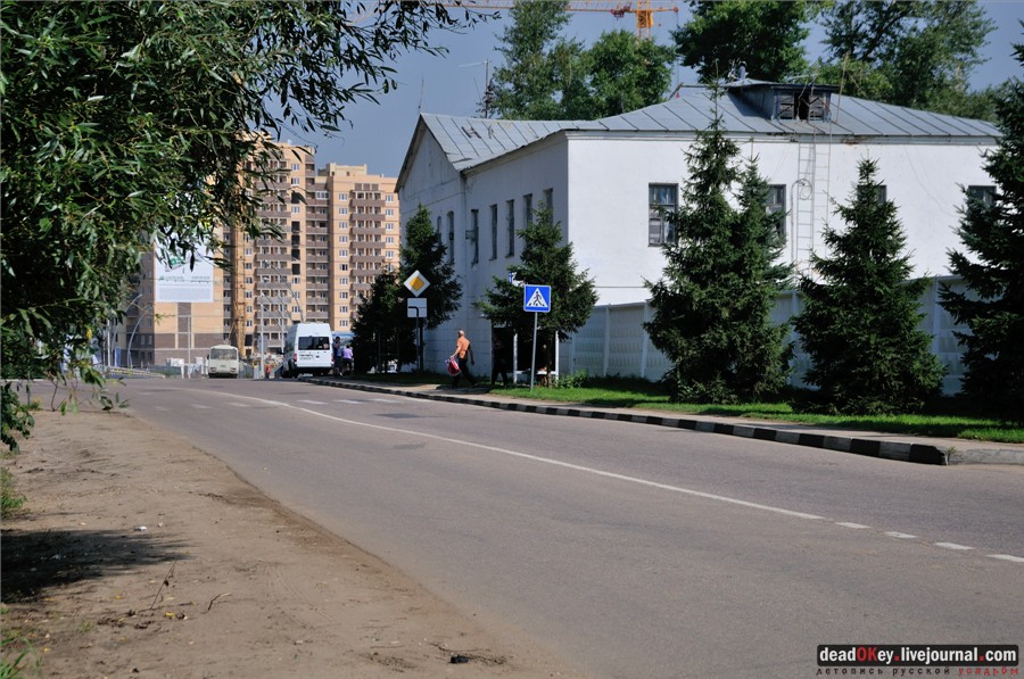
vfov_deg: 17.4
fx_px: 2215
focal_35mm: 78
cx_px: 512
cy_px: 340
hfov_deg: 26.0
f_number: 8
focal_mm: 52
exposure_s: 1/1600
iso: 200
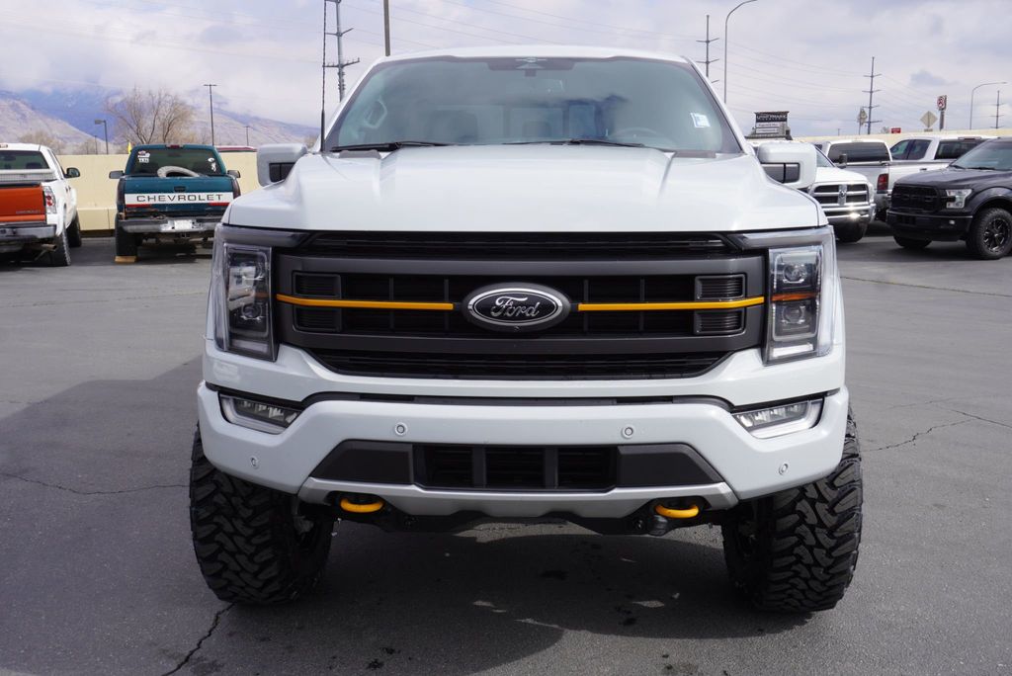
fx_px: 970
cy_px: 338
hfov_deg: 55.1
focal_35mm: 34
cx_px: 506
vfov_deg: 38.4
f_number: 10
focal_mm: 23
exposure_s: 1/160
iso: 100
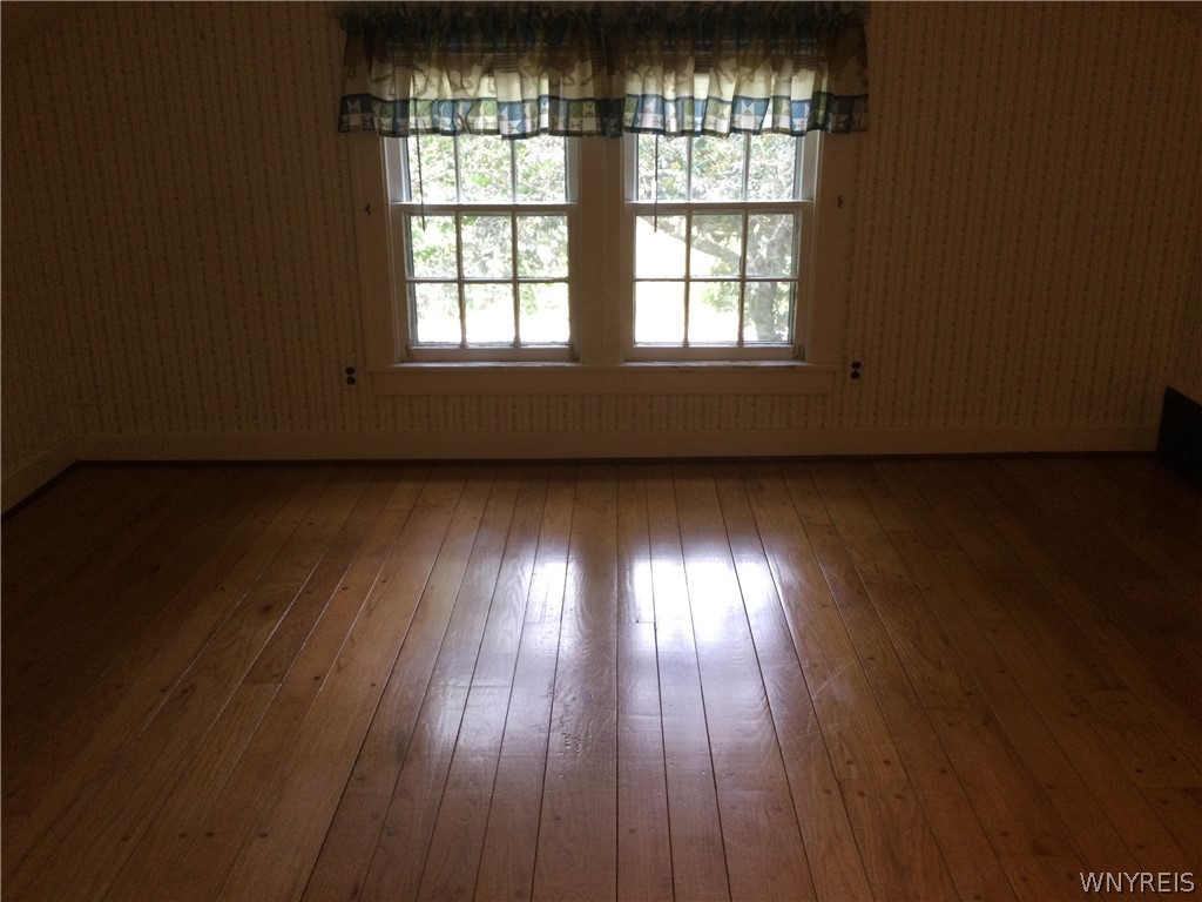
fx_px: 1076
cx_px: 601
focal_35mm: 31
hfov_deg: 58.4
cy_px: 451
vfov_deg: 45.4
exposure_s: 1/30
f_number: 2.4
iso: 50
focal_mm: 3.3
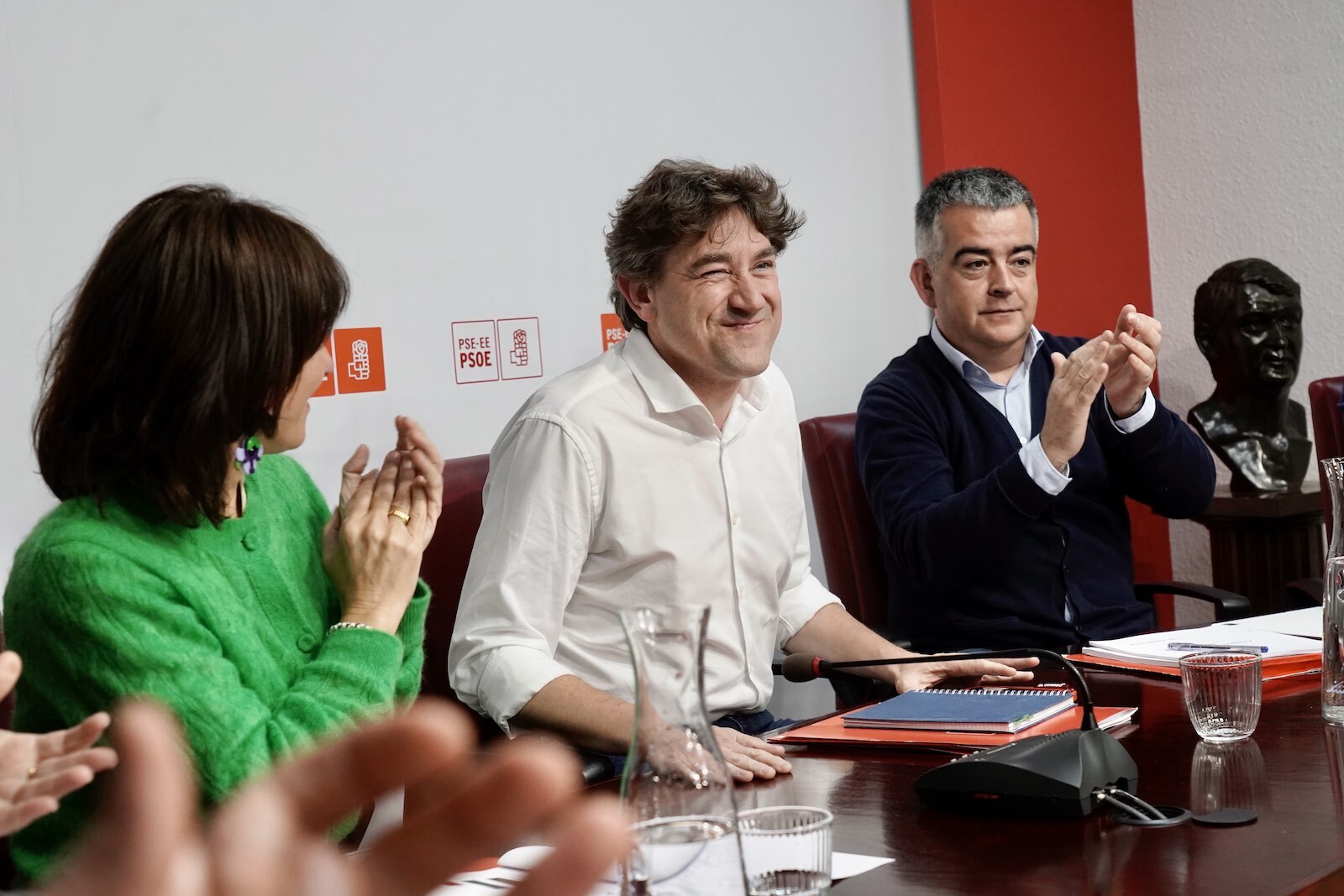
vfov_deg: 23.8
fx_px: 2128
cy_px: 448
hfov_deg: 35.1
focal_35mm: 57
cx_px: 672
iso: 3200
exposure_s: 1/250
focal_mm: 57
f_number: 6.3
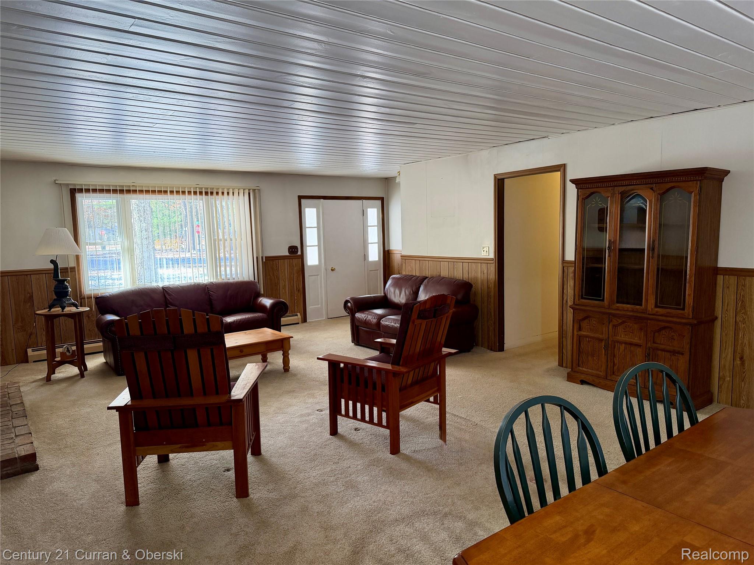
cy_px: 282
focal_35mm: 24
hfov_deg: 71.6
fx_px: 523
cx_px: 377
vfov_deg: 56.8
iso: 200
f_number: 1.78
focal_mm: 6.76
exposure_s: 1/120
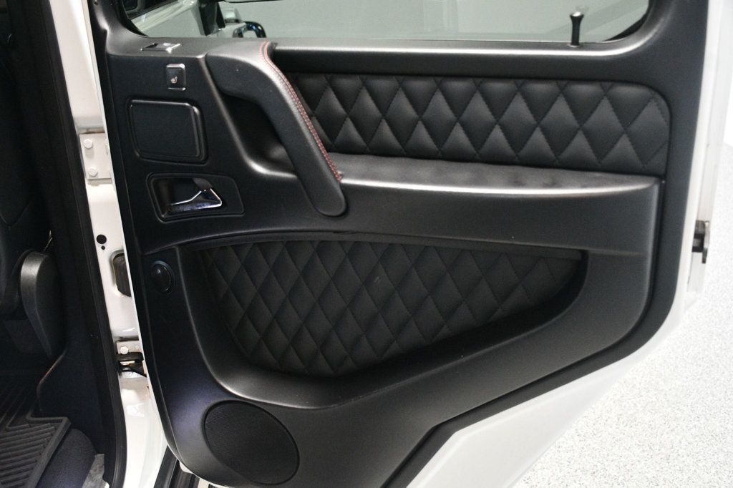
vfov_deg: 34.2
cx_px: 366
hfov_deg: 49.6
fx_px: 794
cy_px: 244
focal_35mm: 39
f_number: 3.8
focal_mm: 26
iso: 4000
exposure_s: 1/60
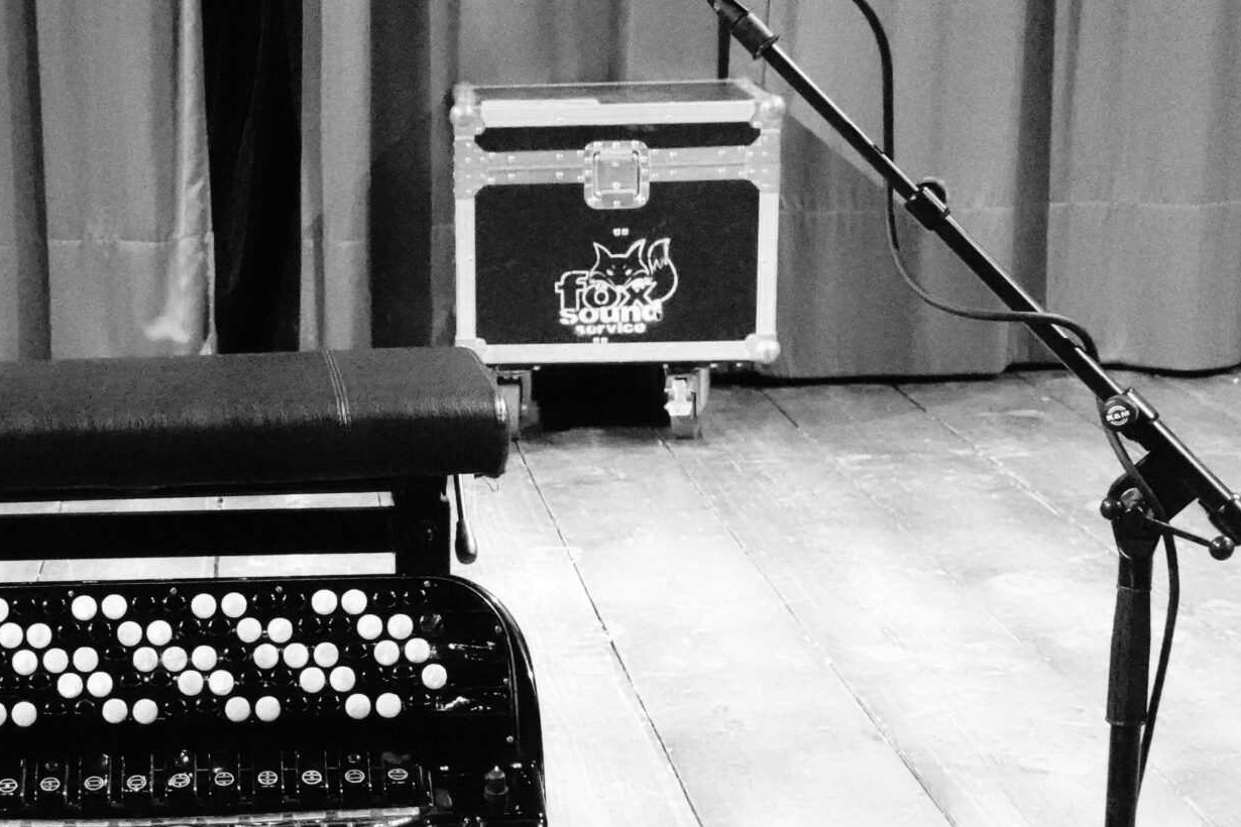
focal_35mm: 77
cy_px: 603
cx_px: 214
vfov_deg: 17.6
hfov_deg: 25.8
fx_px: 2654
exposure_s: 1/100
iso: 12800
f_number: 4
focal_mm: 13.84
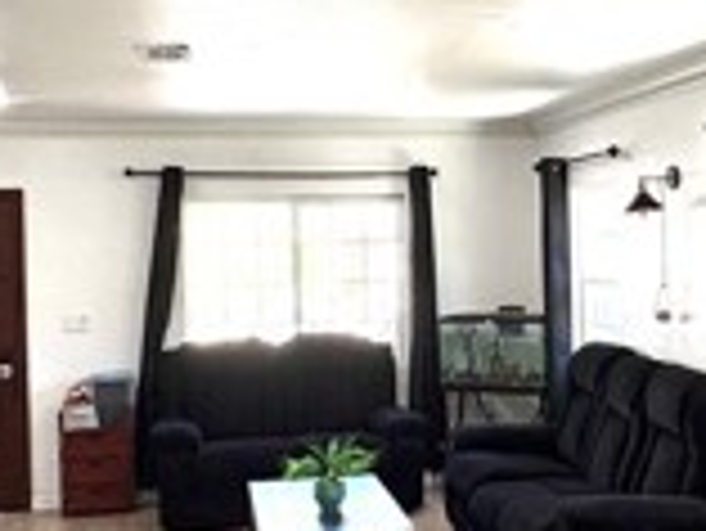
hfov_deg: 33.4
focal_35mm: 57
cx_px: 477
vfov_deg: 25.7
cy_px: 248
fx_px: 1163
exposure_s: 1/120
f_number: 2.2
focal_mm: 2.22
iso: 160
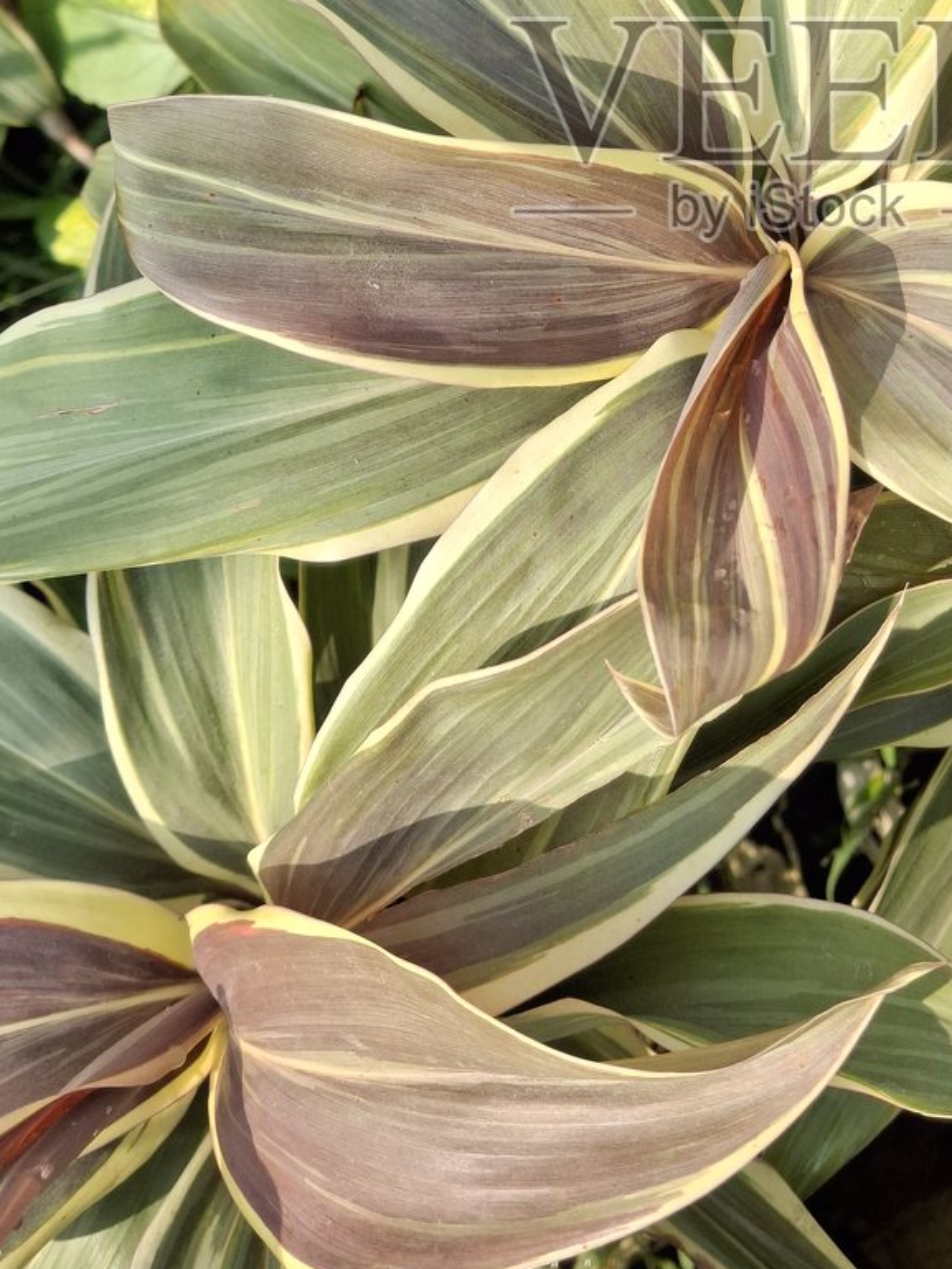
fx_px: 1906
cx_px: 785
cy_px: 130
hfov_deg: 27.4
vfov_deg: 34.8
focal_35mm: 52
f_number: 1.8
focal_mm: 4.69
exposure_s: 1/608
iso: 25
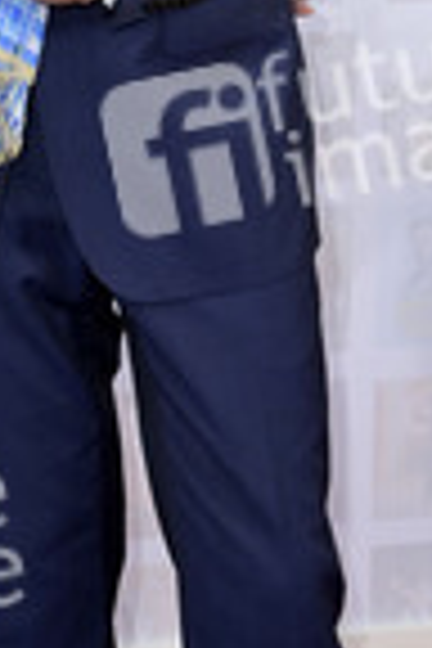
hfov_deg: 10.2
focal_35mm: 133
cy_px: -94
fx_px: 2394
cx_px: -76
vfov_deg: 15.0
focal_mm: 48
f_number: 7.1
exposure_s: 1/125
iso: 640
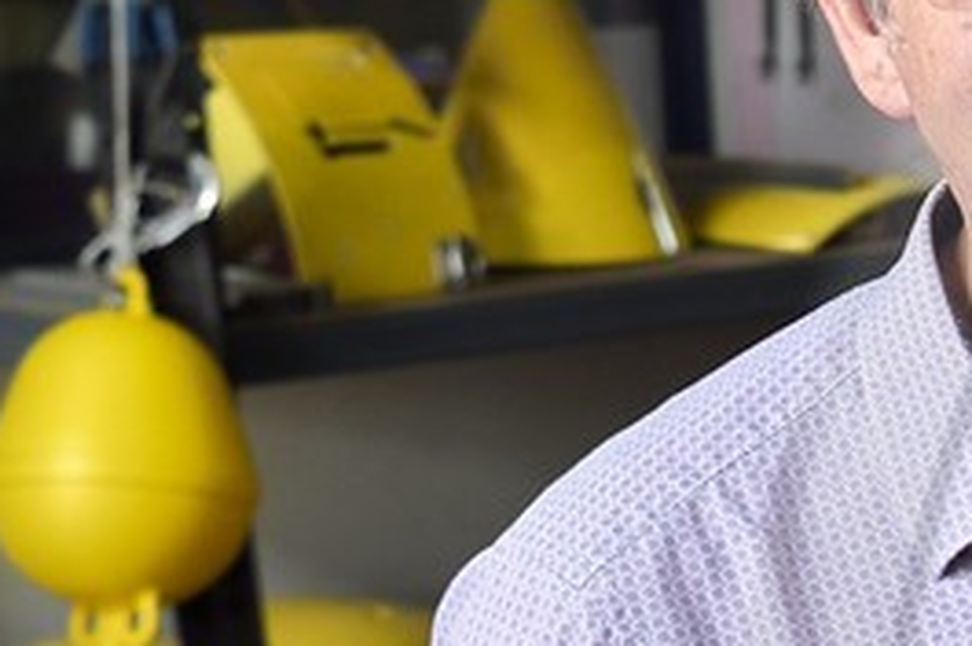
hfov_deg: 11.9
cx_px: 2223
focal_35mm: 145
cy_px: 888
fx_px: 3910
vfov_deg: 9.2
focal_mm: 24
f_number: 4
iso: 200
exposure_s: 1/160
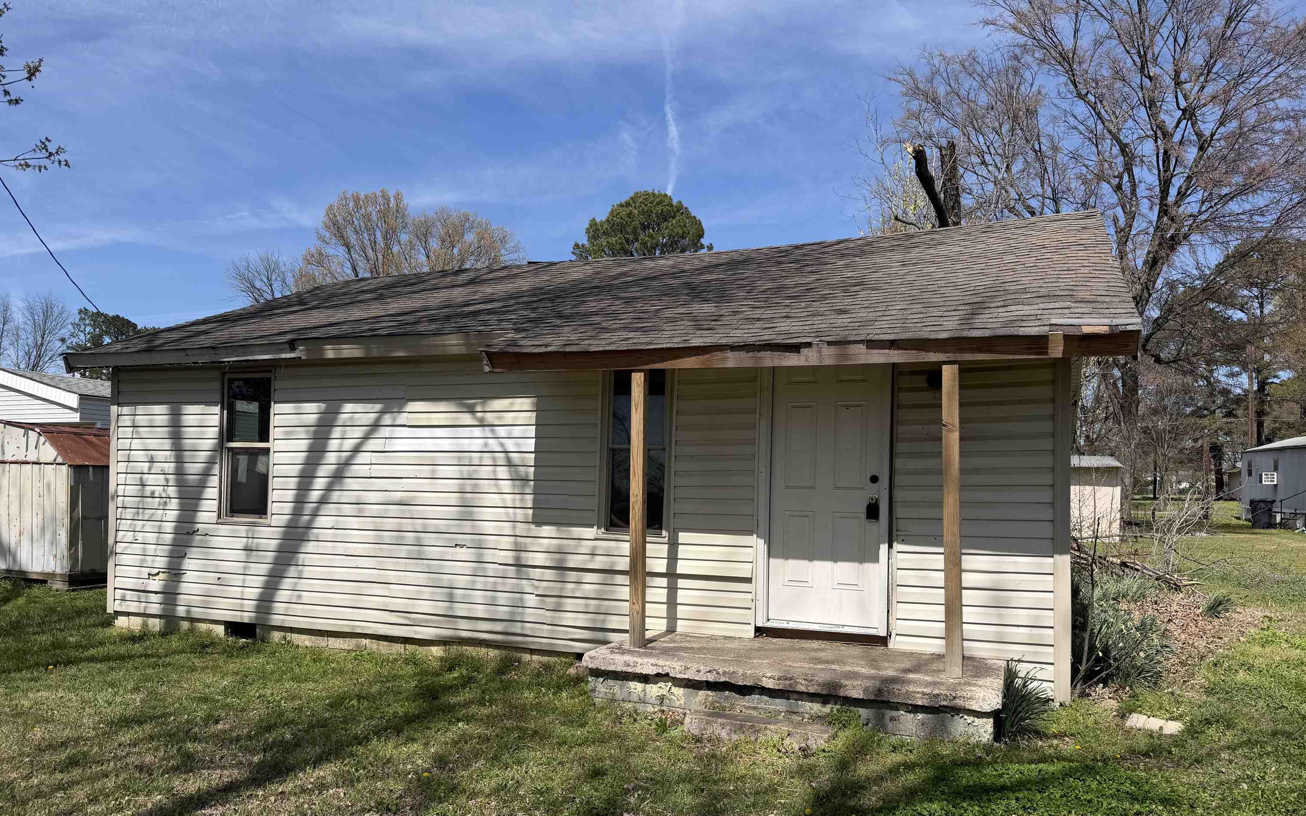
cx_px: 650
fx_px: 925
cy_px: 486
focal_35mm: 26
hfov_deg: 70.4
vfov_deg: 47.4
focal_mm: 6.76
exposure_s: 1/5714
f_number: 1.78
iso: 80
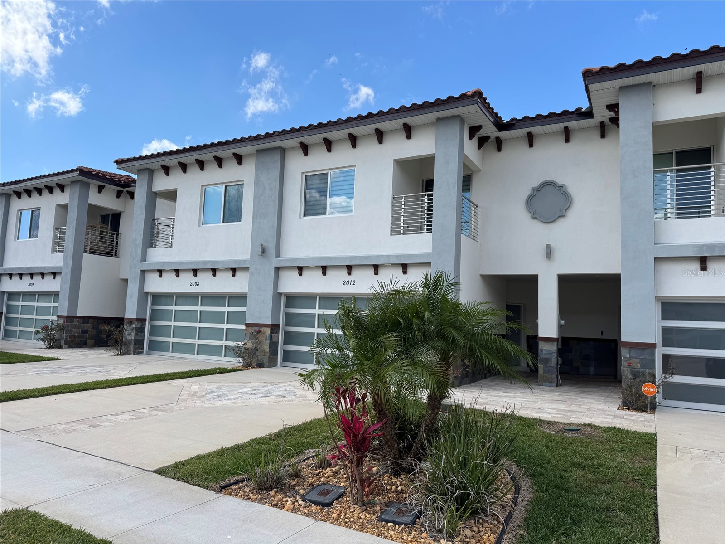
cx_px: 362
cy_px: 272
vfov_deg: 56.8
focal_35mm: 24
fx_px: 503
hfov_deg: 71.6
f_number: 1.78
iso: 80
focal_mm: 6.76
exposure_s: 1/3413
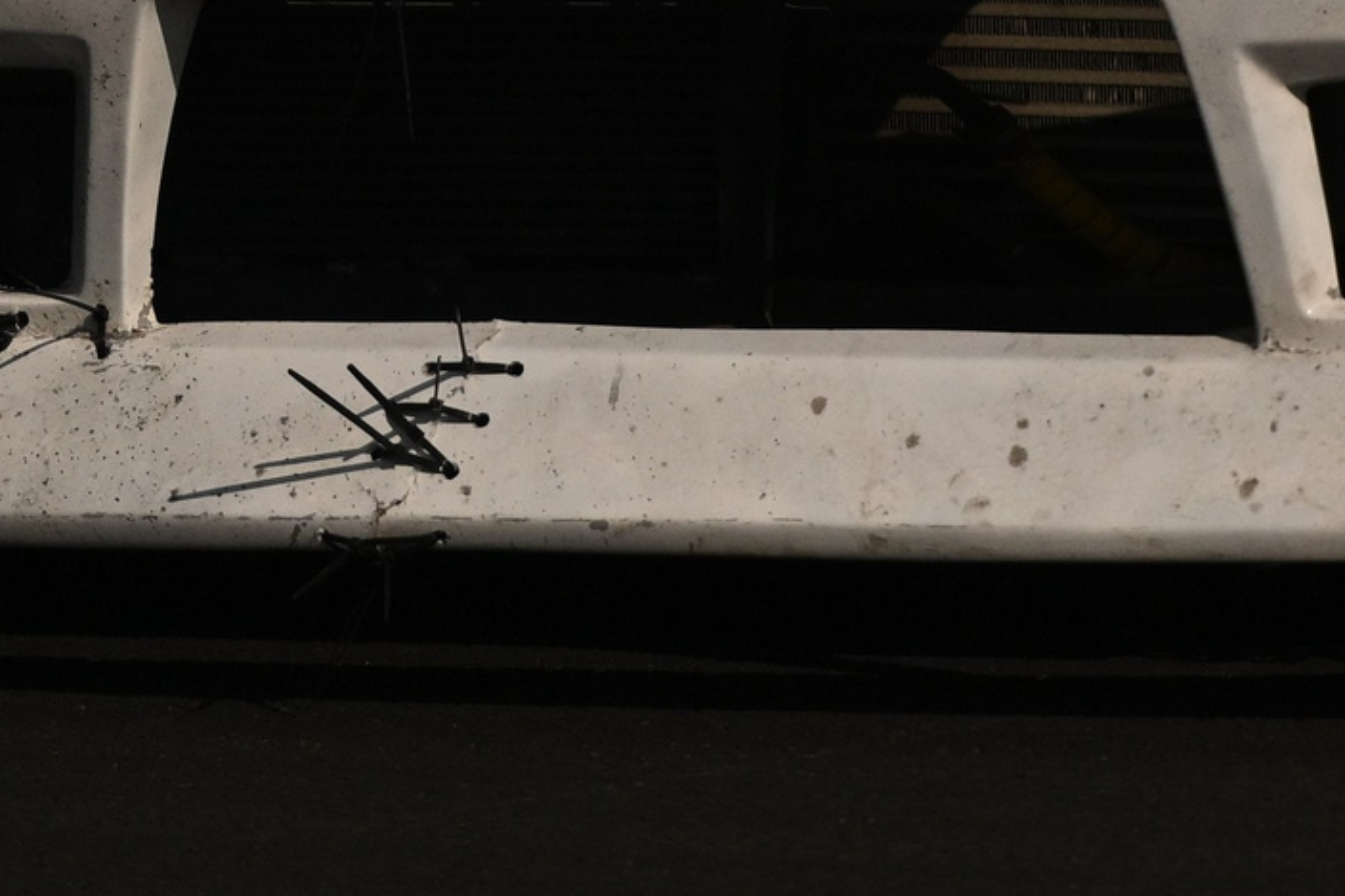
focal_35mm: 1091
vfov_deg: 1.3
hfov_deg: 1.9
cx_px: 749
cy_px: -539
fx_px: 40749
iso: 320
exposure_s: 1/32000
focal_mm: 200
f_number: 2.8
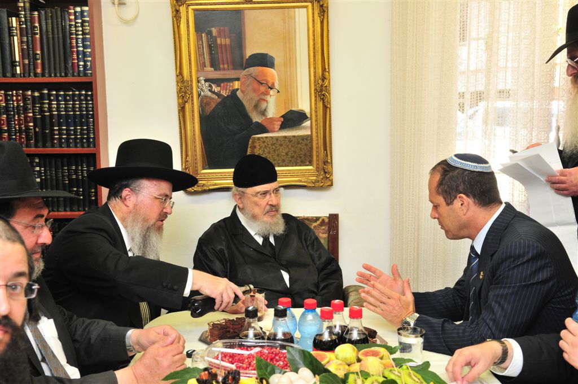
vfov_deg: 31.8
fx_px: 673
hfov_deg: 46.5
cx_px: 289
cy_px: 192
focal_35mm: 42
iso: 500
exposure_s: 1/125
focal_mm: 28
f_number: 4.5
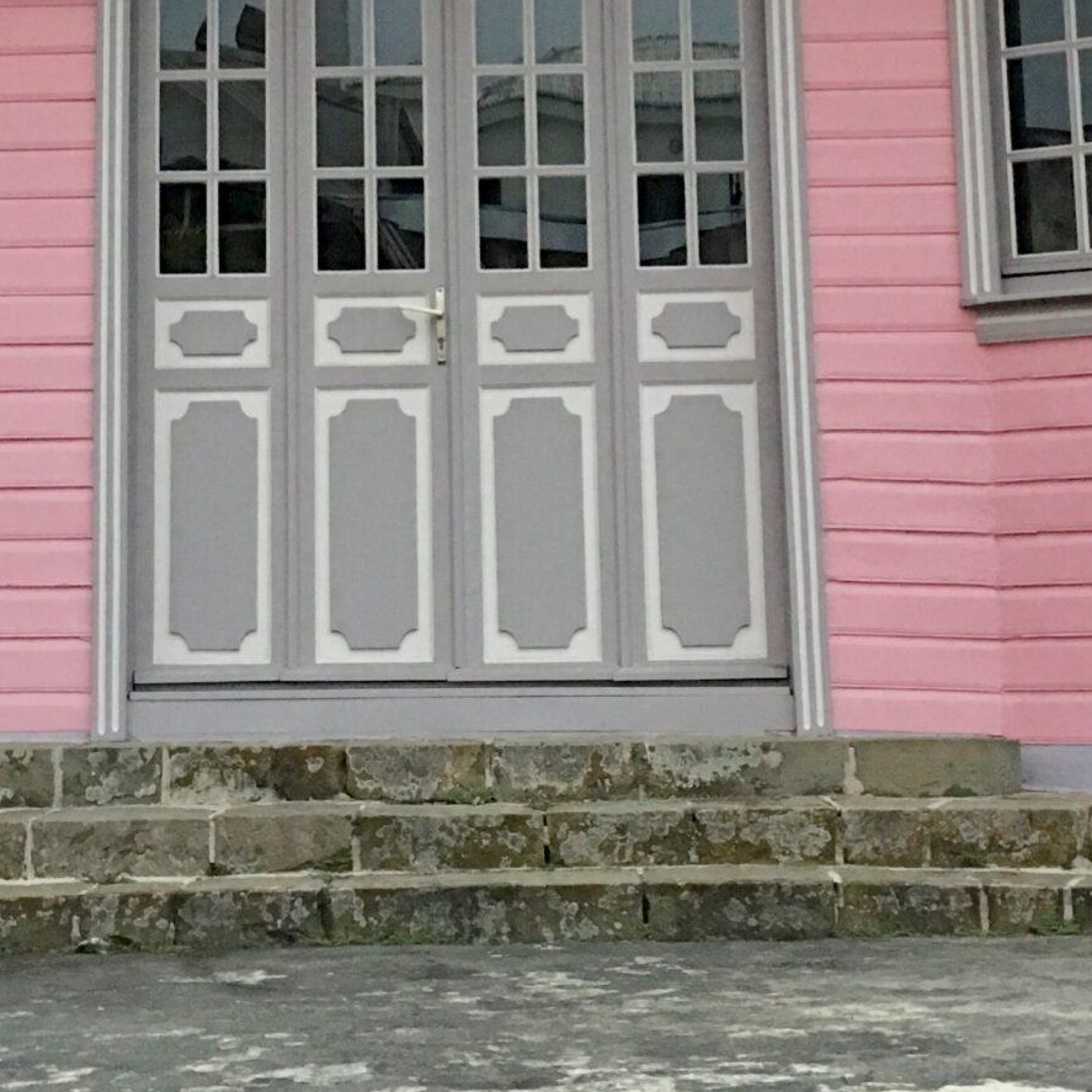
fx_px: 2641
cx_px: 441
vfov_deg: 22.9
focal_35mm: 74
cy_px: 143
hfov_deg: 23.3
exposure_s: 1/8
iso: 100
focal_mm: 4.15
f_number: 2.2
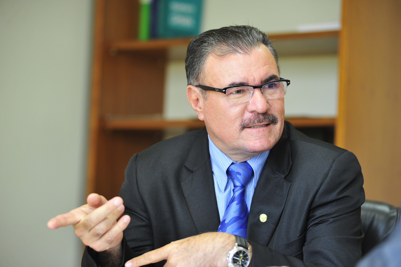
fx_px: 1247
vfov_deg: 12.2
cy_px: 134
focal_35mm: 112
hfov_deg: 18.3
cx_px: 200
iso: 1250
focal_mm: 112
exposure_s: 1/125
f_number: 3.2
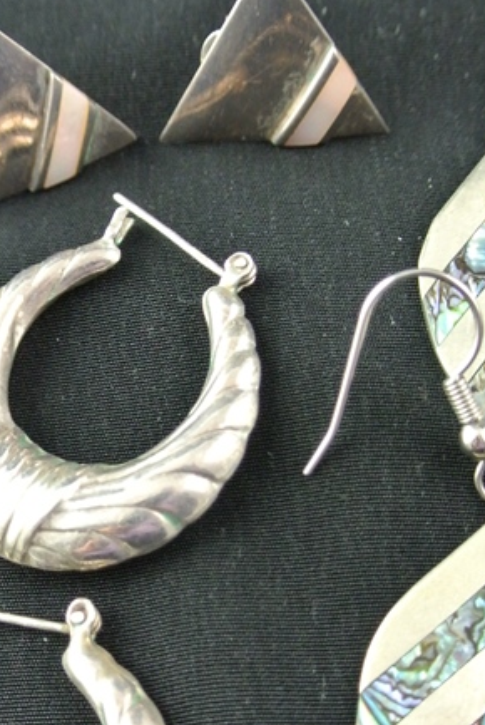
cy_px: 455
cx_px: 263
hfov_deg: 20.4
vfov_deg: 29.9
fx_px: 1350
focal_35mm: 67
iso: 560
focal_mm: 11
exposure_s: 1/60
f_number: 3.5
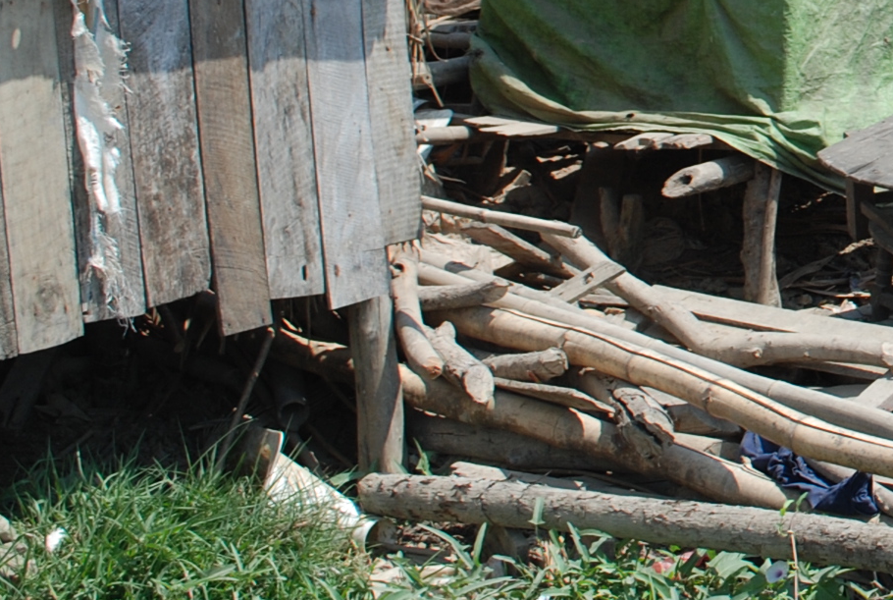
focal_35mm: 105
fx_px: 2610
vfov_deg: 12.7
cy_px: -142
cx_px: 1266
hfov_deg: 17.7
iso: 100
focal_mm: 22
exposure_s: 1/200
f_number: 7.1
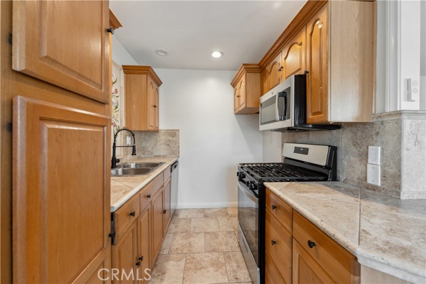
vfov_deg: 81.1
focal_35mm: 14
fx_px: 166
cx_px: 213
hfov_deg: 104.3
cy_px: 142
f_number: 10
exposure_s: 1/8
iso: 100
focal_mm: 14
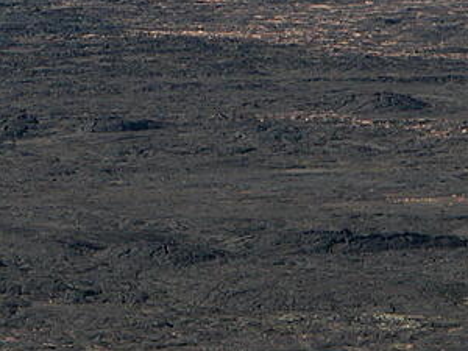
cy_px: 106
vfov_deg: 2.7
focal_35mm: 542
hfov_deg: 3.6
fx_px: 7328
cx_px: -276
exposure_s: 1/482
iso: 100
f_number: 5.6
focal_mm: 41.1
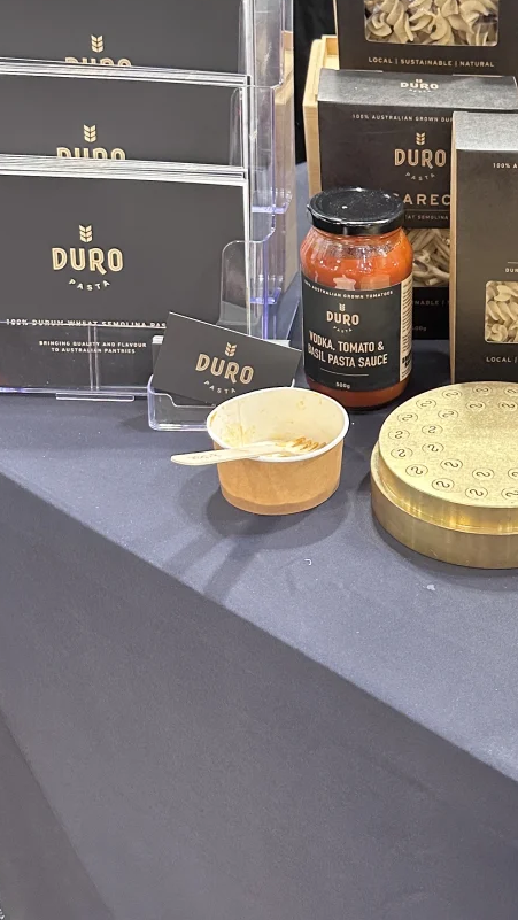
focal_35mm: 47
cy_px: 341
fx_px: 1147
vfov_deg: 43.3
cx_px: 562
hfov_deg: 23.9
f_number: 1.78
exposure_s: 1/50
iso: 320
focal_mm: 6.86
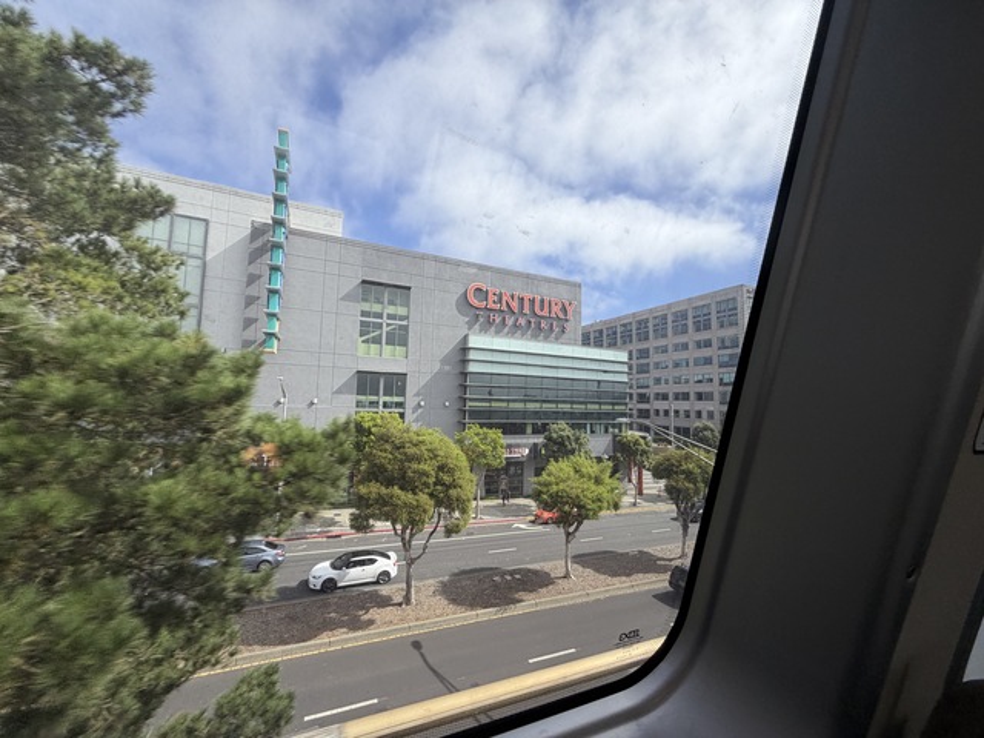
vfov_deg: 85.7
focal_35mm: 14
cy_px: 369
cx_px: 492
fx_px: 398
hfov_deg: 102.1
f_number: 2.2
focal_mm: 2.22
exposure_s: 1/486
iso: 64
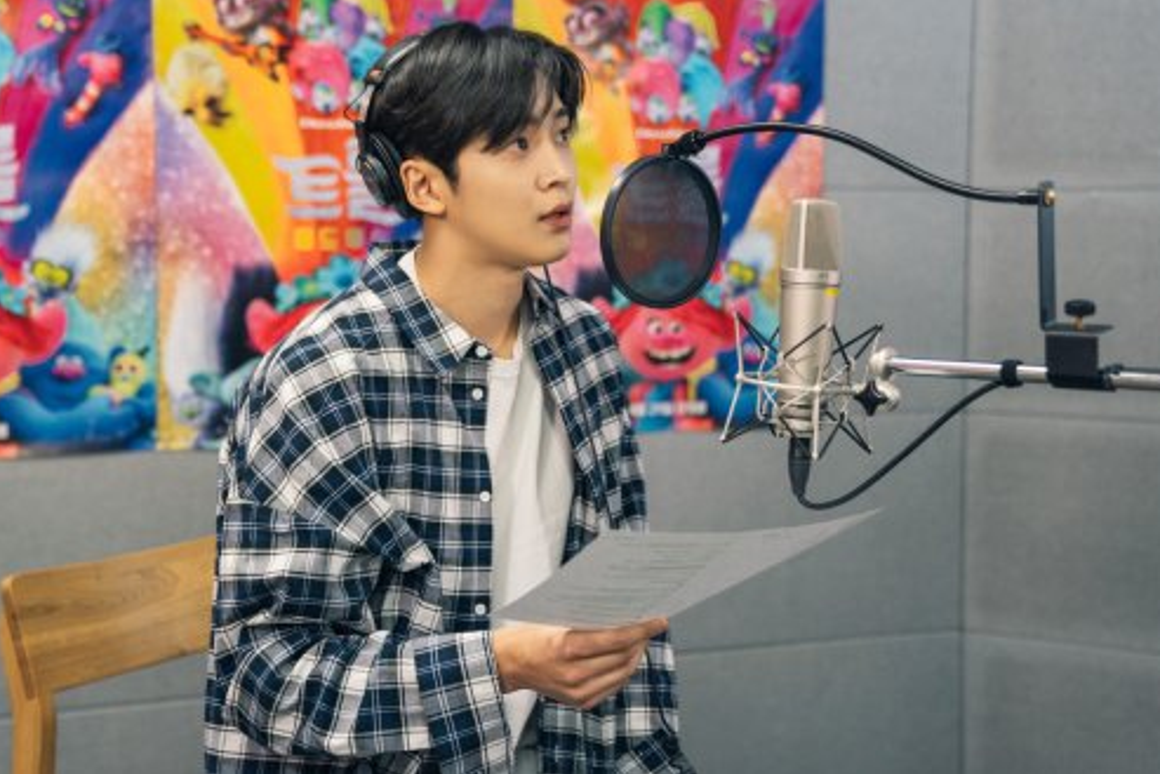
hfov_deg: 38.2
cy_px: 331
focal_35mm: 52
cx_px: 548
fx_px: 1676
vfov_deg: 26.0
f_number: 2.8
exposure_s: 1/160
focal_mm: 45
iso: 1250
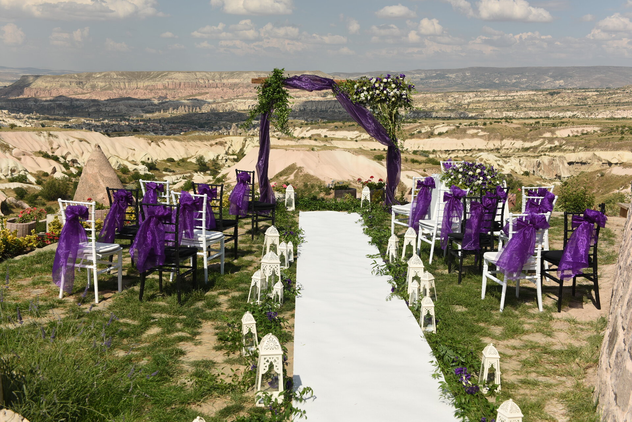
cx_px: 316
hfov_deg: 48.4
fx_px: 702
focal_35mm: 40
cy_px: 211
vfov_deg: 33.4
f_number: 5.6
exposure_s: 1/1000
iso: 125
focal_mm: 40
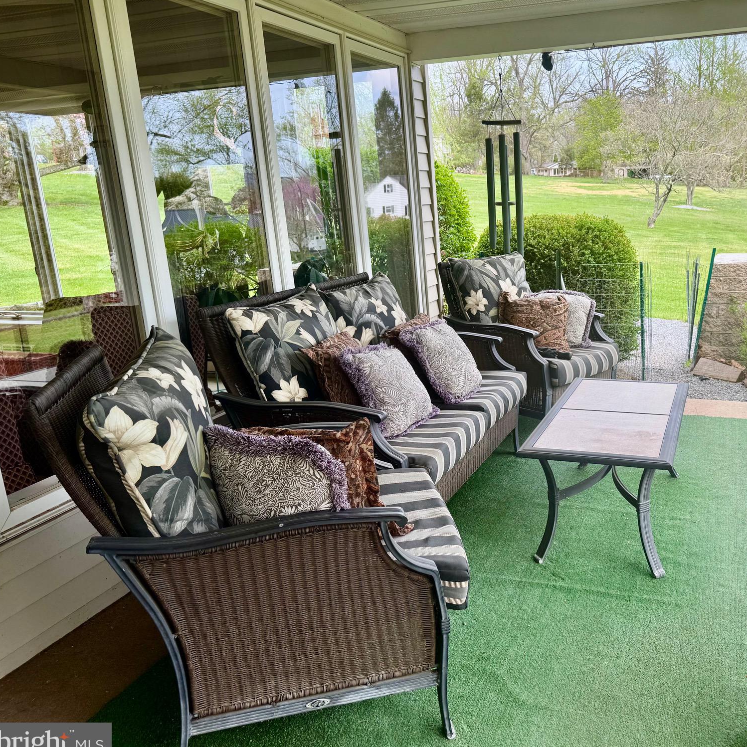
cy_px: 380
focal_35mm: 29
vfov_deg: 55.6
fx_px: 708
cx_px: 498
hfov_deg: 54.5
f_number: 1.78
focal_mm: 6.76
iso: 80
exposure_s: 1/747
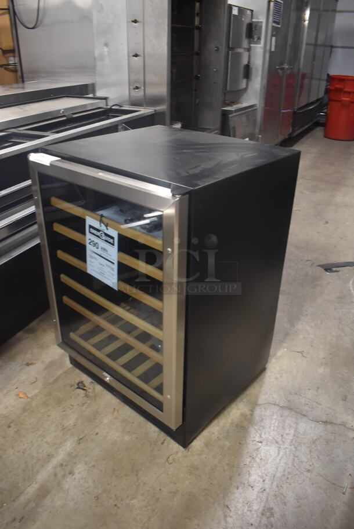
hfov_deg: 48.0
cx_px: 177
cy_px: 264
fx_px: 398
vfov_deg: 67.3
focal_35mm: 27
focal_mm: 18
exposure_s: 1/30
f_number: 3.5
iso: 1400
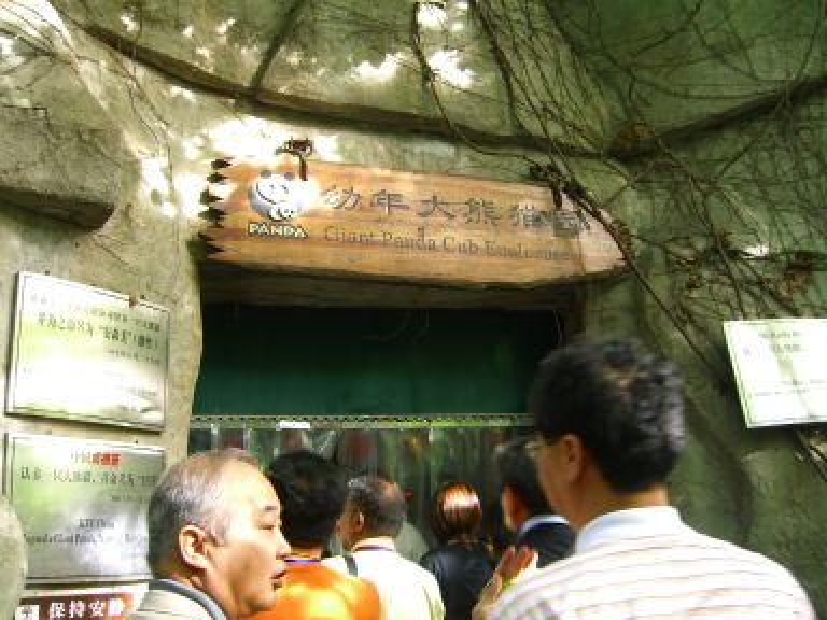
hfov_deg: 49.0
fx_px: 908
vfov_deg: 37.7
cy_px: 310
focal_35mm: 38
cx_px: 414
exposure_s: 1/30
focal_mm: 7.9
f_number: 2.8
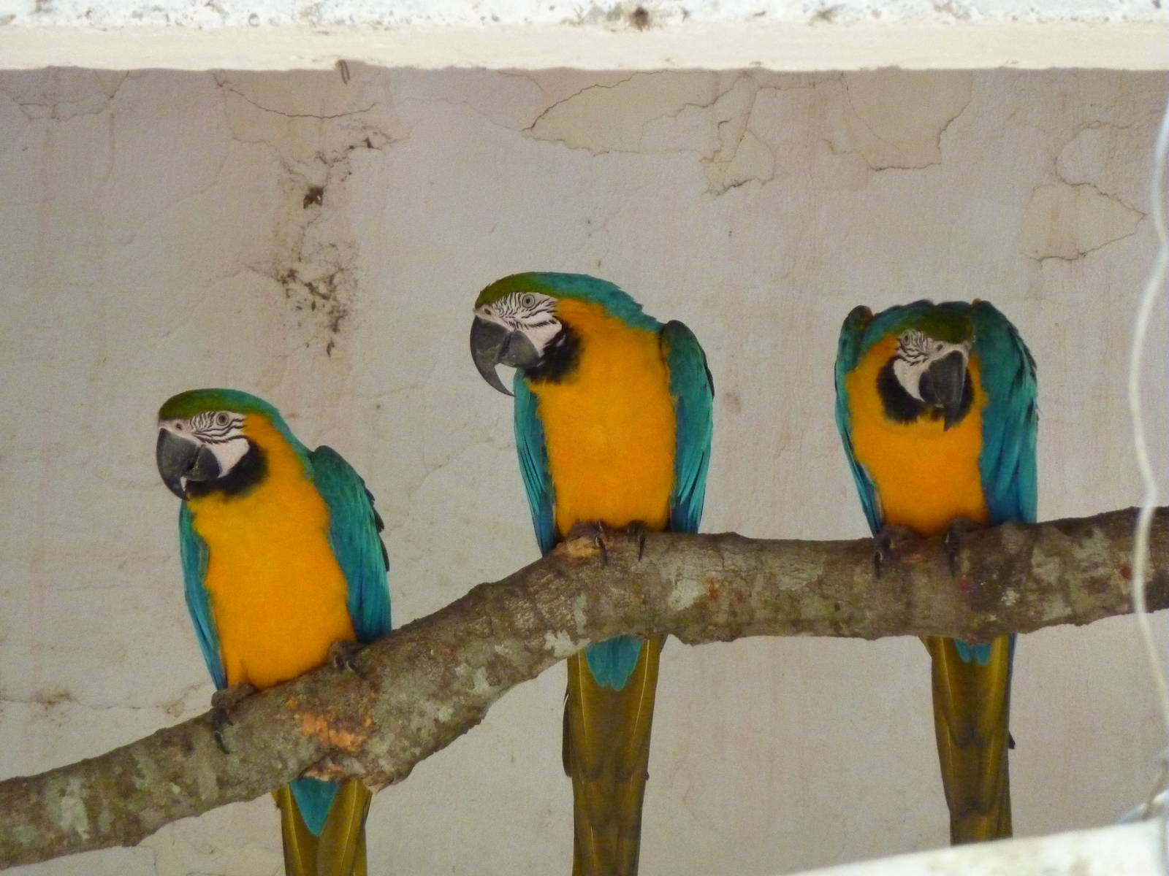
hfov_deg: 7.1
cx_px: 584
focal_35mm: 278
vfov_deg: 5.3
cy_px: 438
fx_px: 9388
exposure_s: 1/80
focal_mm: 45.7
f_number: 4.8
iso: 800
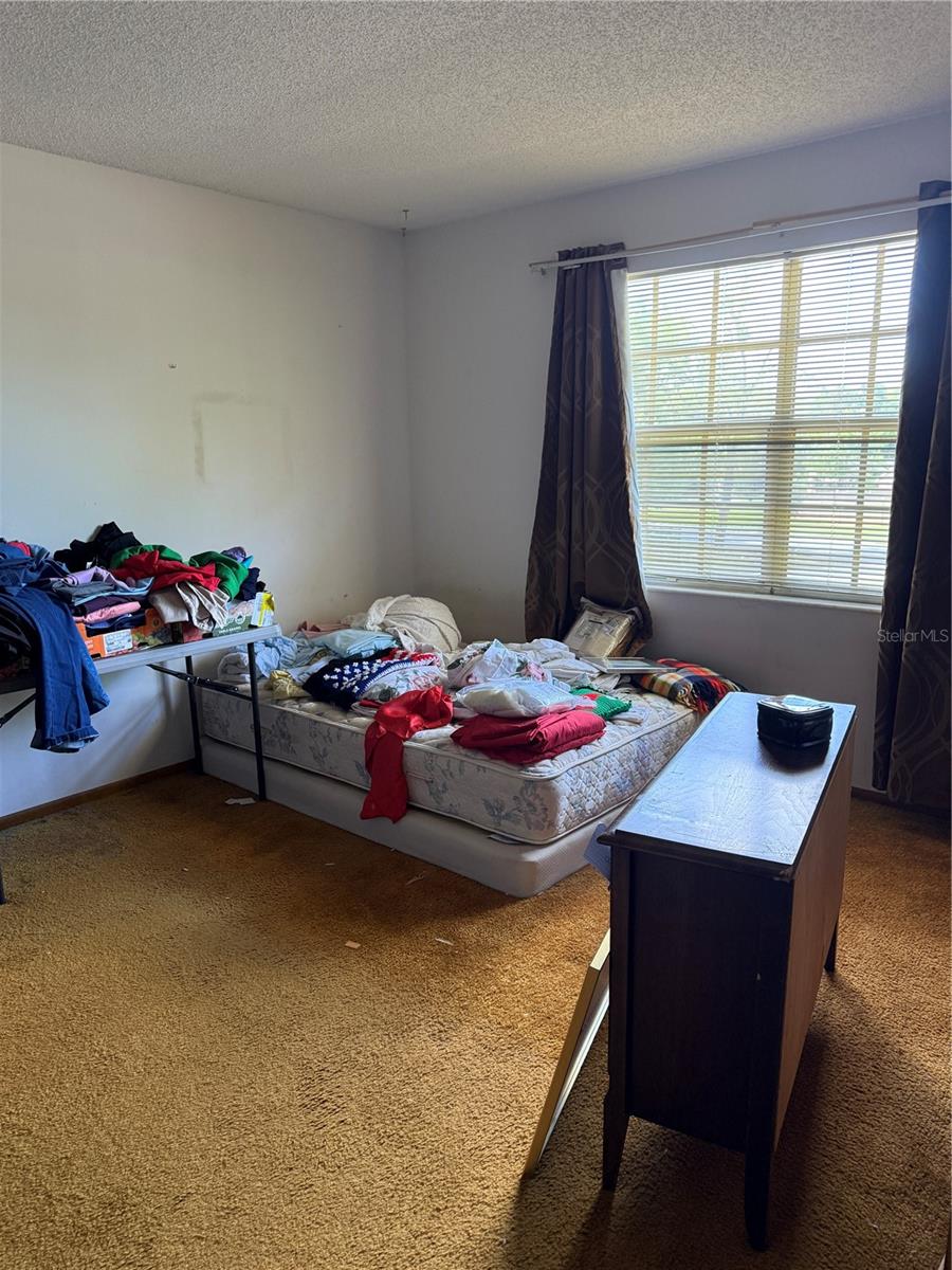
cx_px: 476
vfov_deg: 71.6
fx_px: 880
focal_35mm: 24
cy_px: 635
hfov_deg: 56.8
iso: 250
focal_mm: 6.76
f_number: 1.78
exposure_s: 1/60
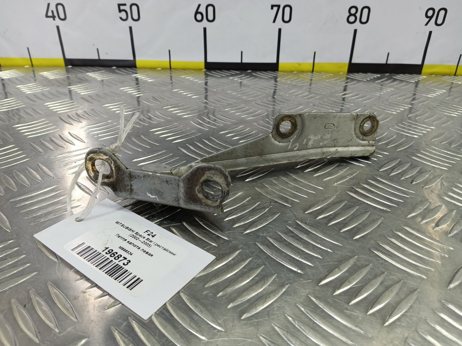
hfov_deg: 73.9
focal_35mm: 23
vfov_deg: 58.9
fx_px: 307
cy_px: 173
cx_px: 231
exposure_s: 1/50
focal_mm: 4.11
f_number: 1.6
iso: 101
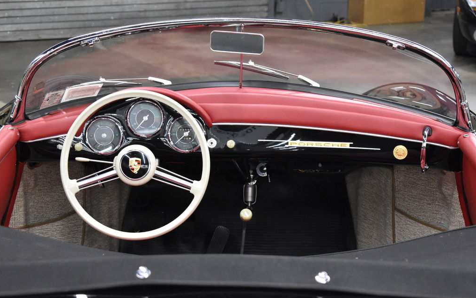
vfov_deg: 16.9
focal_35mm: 77
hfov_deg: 26.8
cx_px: 237
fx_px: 999
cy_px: 157
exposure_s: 1/80
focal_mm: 50
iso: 3600
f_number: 5.6
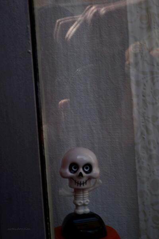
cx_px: 80
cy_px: 120
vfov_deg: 36.2
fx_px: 364
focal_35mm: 55
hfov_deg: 24.6
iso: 100
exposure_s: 1/8
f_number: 32
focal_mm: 55
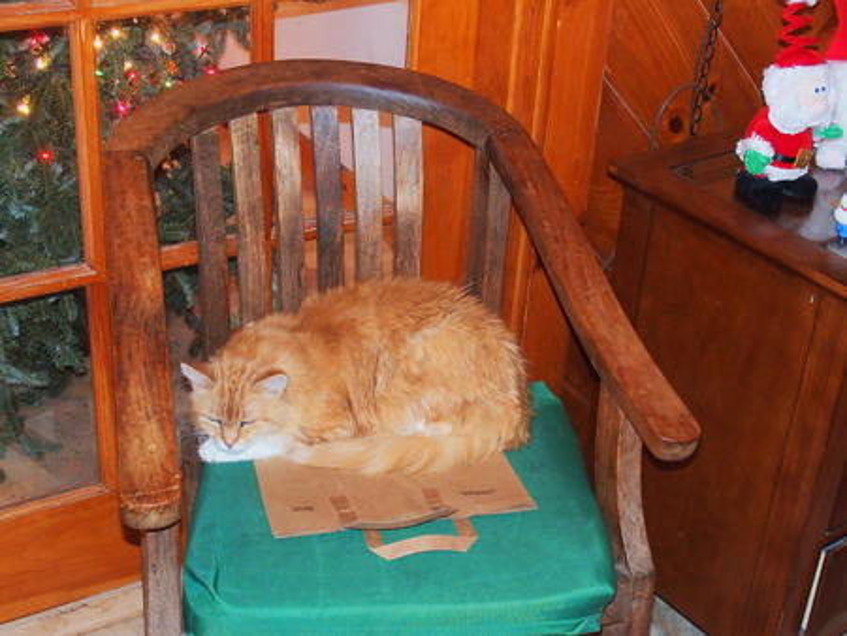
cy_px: 318
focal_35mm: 50
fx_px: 1224
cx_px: 424
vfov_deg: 29.1
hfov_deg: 38.2
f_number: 2.8
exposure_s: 1/50
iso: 800
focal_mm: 10.8
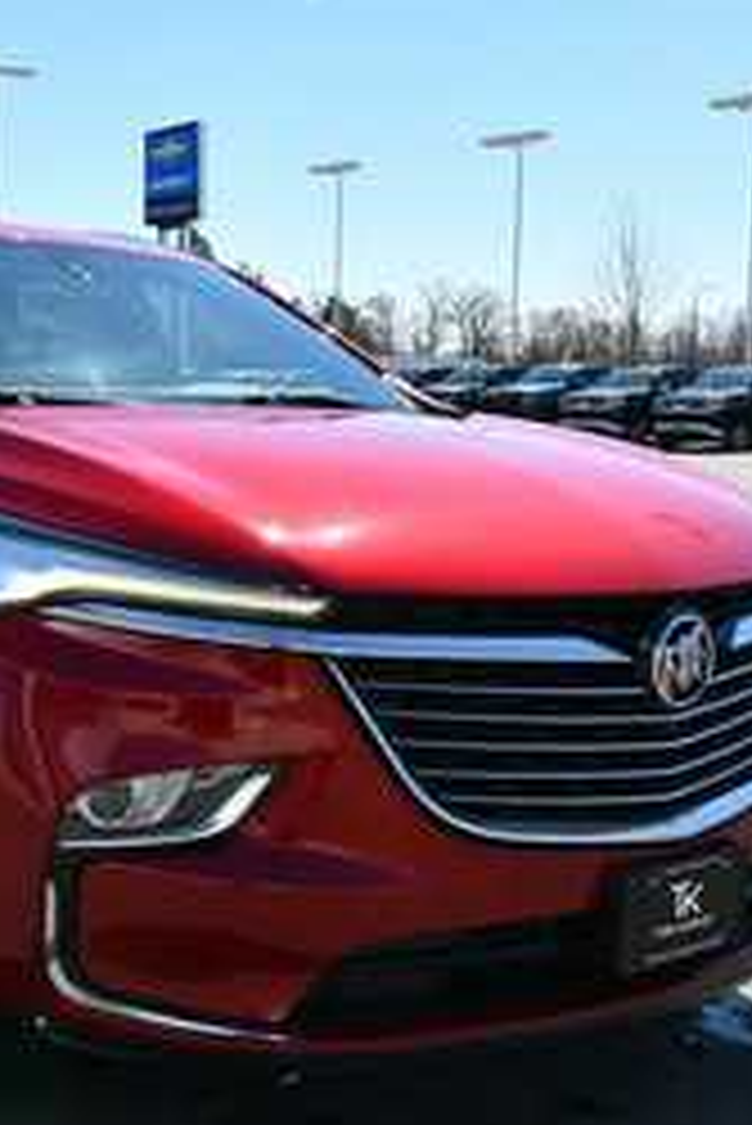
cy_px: 574
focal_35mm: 48
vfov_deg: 41.1
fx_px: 1502
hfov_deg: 27.6
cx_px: 162
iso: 110
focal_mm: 20
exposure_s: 1/250
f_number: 8
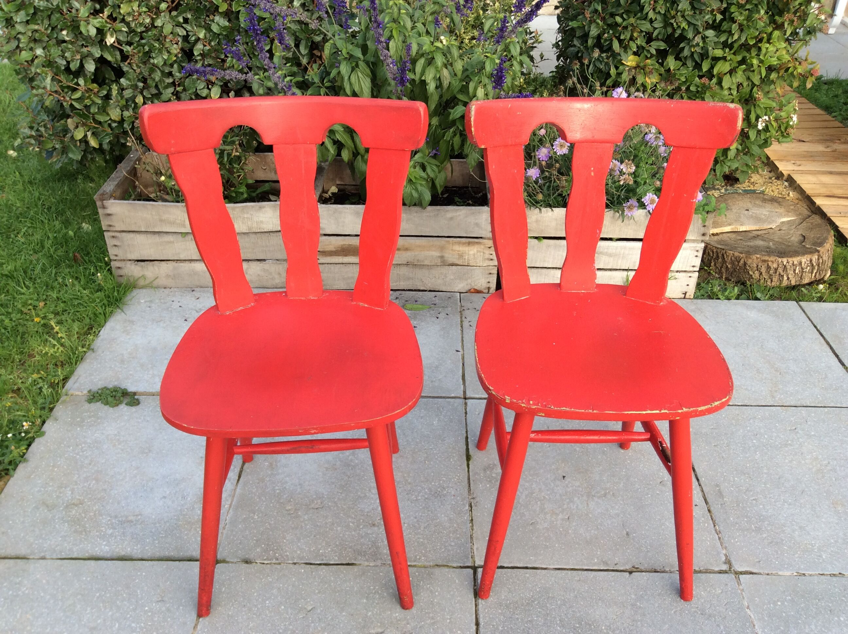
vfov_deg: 44.1
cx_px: 424
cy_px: 317
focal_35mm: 32
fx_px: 783
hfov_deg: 56.9
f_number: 2.4
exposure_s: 1/266
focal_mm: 3.3
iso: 32
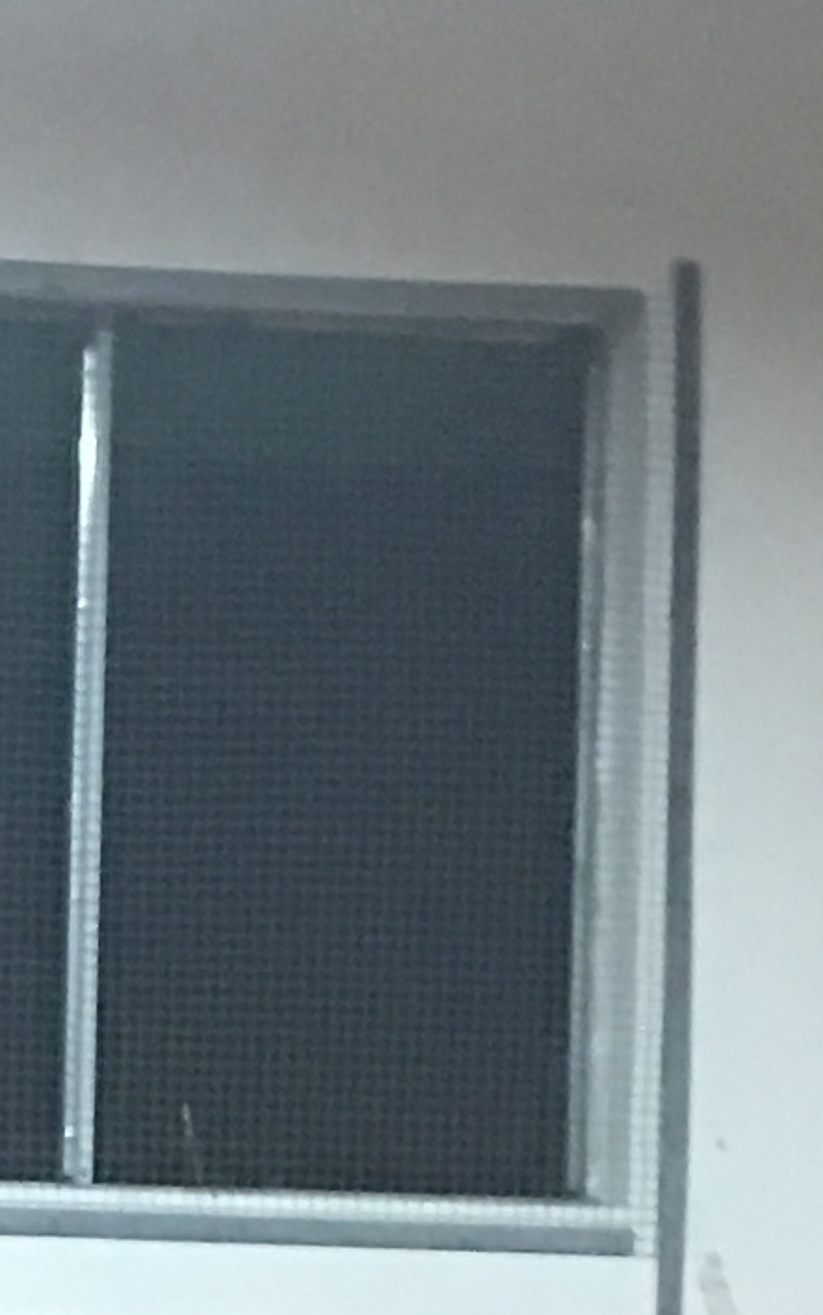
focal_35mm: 175
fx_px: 6275
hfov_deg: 7.2
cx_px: -827
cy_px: 2422
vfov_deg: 11.1
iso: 80
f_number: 2.2
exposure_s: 1/10
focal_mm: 4.15
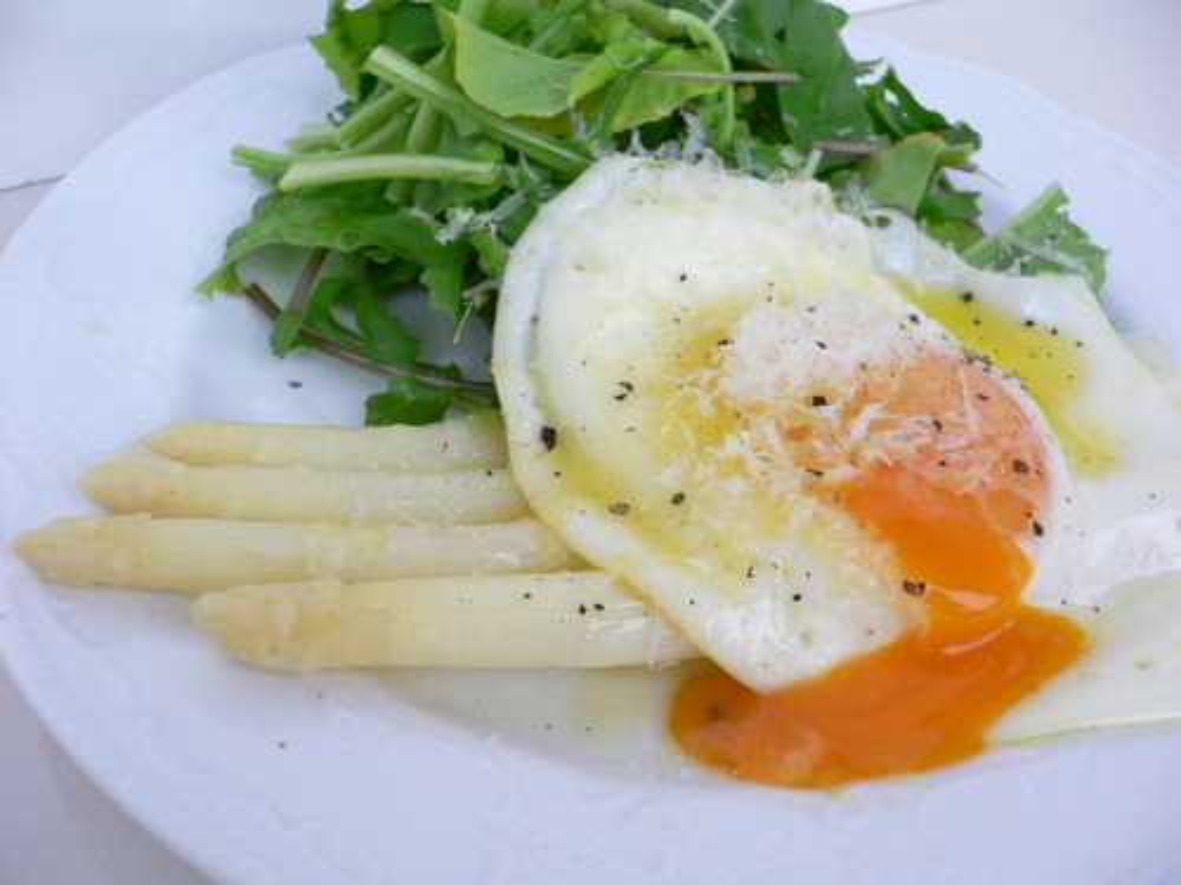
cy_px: 442
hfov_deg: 52.6
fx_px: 1194
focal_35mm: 35
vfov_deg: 40.7
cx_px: 590
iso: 100
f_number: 2.8
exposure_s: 1/25
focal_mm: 5.8
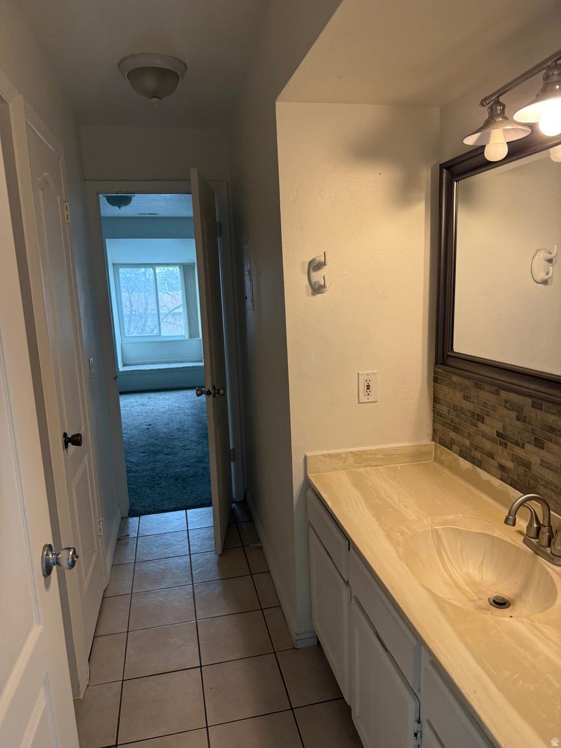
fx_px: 519
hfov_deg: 56.8
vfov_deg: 71.6
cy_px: 374
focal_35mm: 24
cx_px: 280
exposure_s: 1/78
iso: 200
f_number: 1.78
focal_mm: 6.76
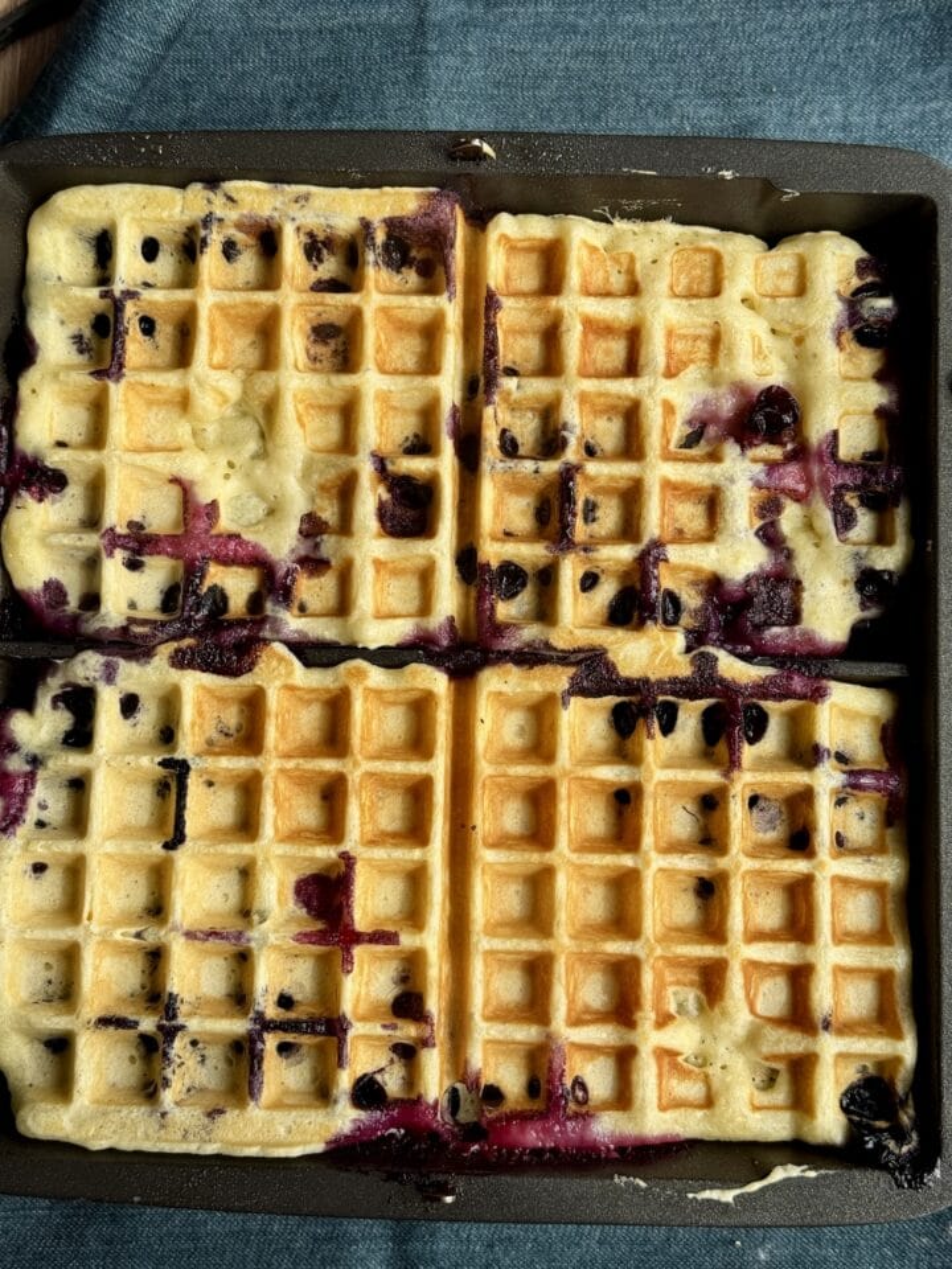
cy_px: 634
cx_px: 476
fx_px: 1760
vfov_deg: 39.7
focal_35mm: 48
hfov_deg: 30.3
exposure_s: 1/995
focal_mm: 6.76
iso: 64
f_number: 1.78
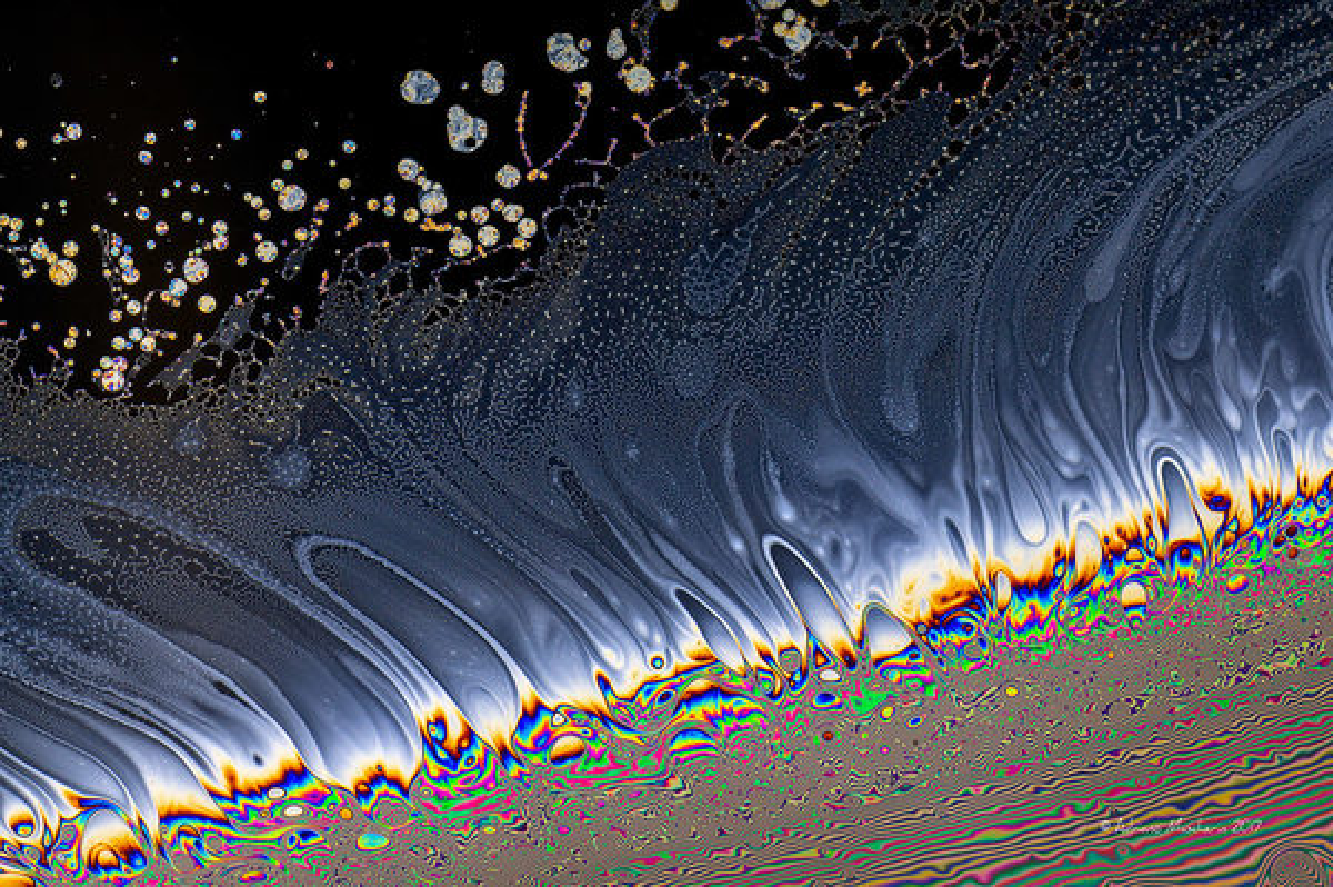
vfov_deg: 16.0
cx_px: 666
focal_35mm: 85
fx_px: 3145
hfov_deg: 23.9
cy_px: 444
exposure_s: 1/125
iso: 800
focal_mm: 85
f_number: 17
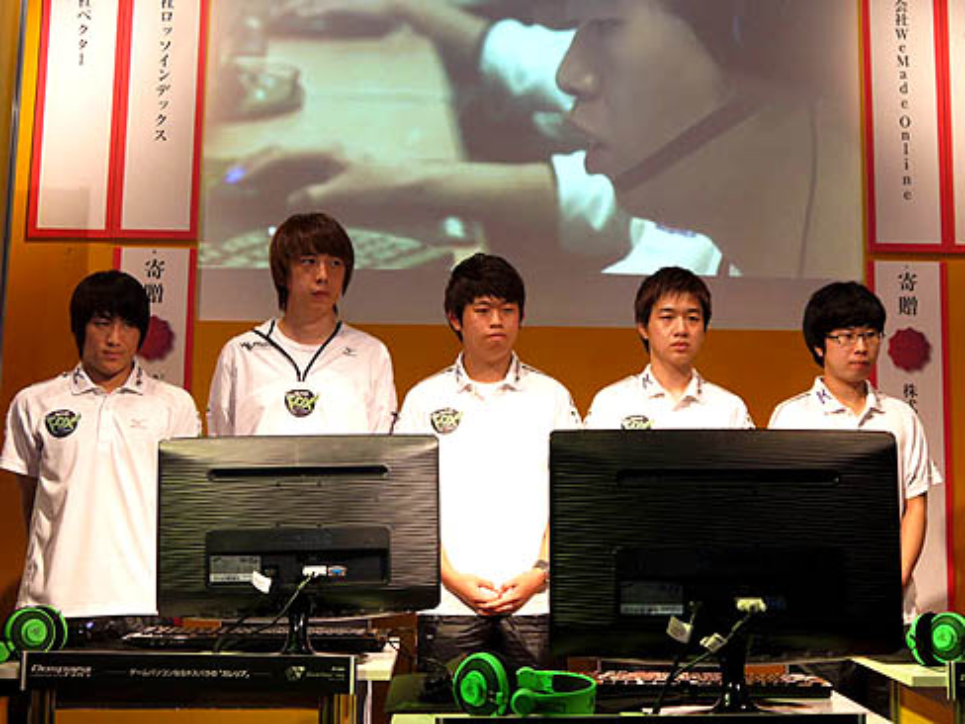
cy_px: 362
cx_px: 482
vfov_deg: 34.3
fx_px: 1171
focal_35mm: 42
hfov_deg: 44.8
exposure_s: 1/60
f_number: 4.3
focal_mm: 21
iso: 200
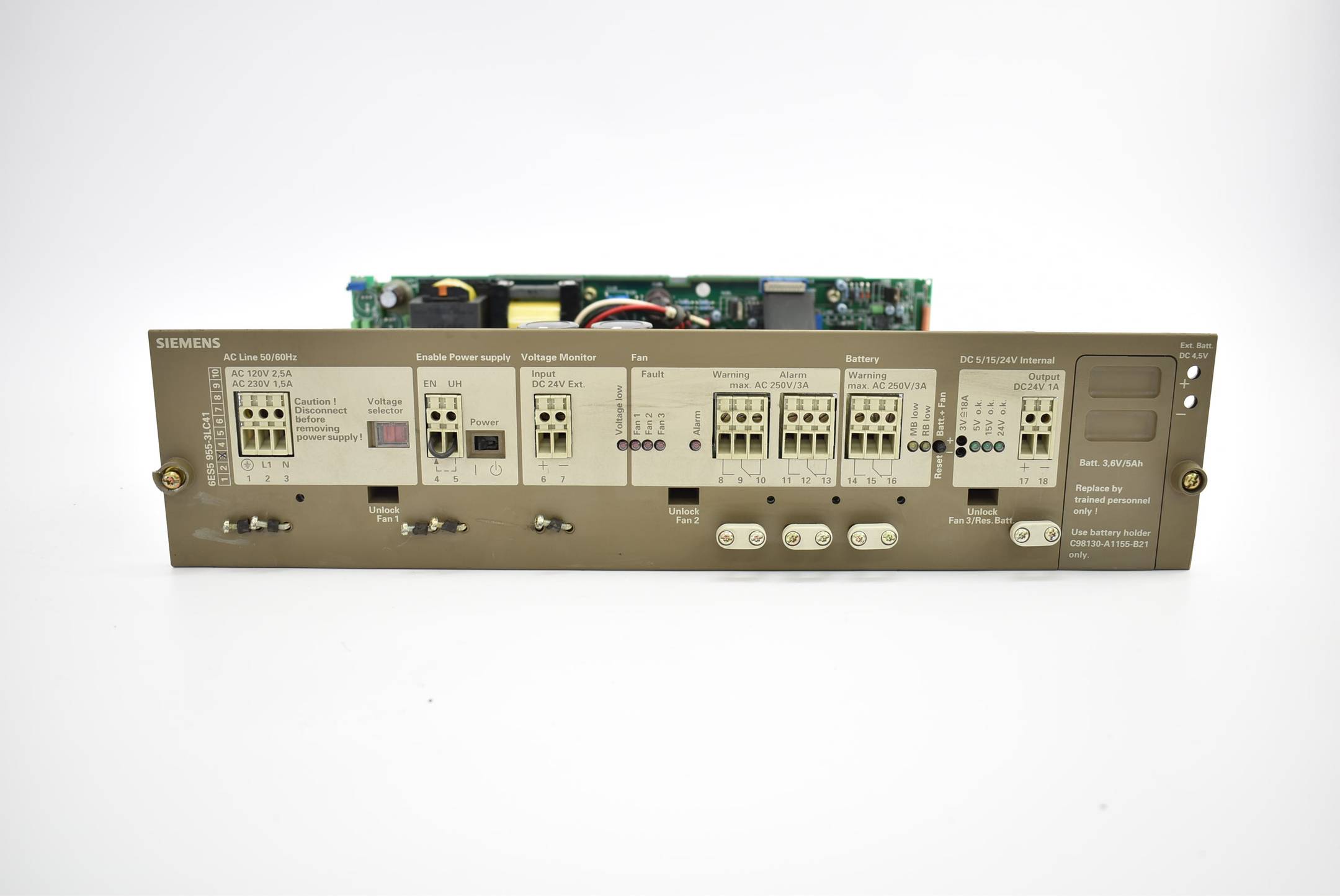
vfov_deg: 40.0
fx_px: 1229
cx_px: 670
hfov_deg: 57.2
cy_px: 448
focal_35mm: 33
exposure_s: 1/25
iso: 100
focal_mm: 22
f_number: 3.8
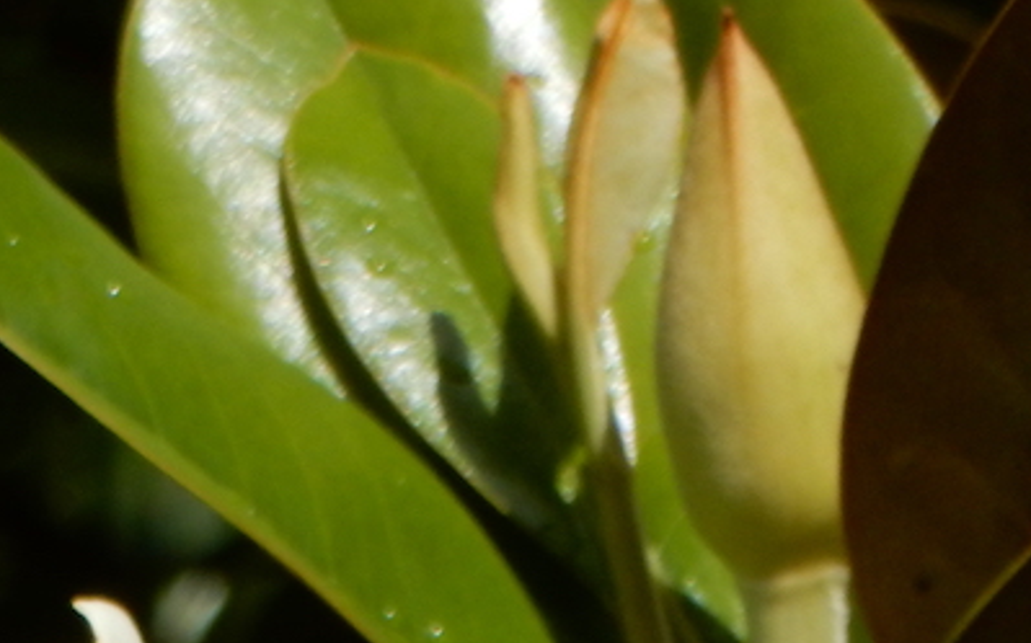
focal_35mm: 2392
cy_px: 1085
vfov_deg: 0.5
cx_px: -419
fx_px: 67182
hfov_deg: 0.9
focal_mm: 135
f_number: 6.4
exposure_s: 1/800
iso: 125
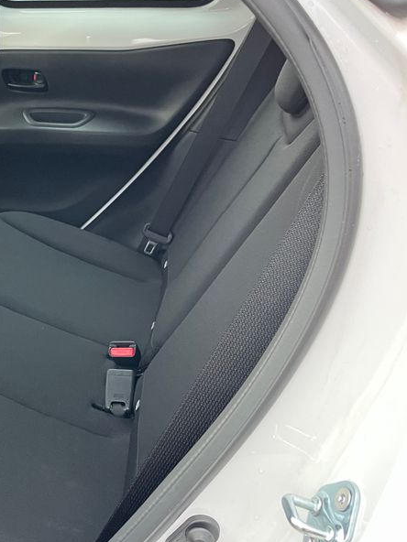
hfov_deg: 29.6
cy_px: 287
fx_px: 705
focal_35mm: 45
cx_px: -17
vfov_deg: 42.1
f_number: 1.6
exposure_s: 1/60
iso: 320
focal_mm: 5.1
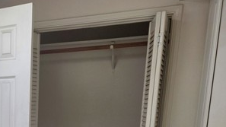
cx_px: -10
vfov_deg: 20.0
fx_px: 324
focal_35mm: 54
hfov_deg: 34.3
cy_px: 176
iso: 50
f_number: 1.7
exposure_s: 1/182
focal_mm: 6.3
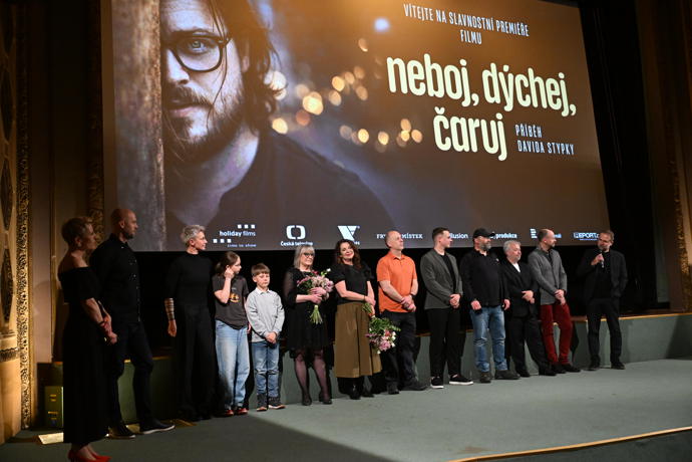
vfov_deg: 36.9
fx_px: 692
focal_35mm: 36
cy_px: 231
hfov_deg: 53.1
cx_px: 346
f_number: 2.8
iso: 5000
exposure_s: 1/250
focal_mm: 36
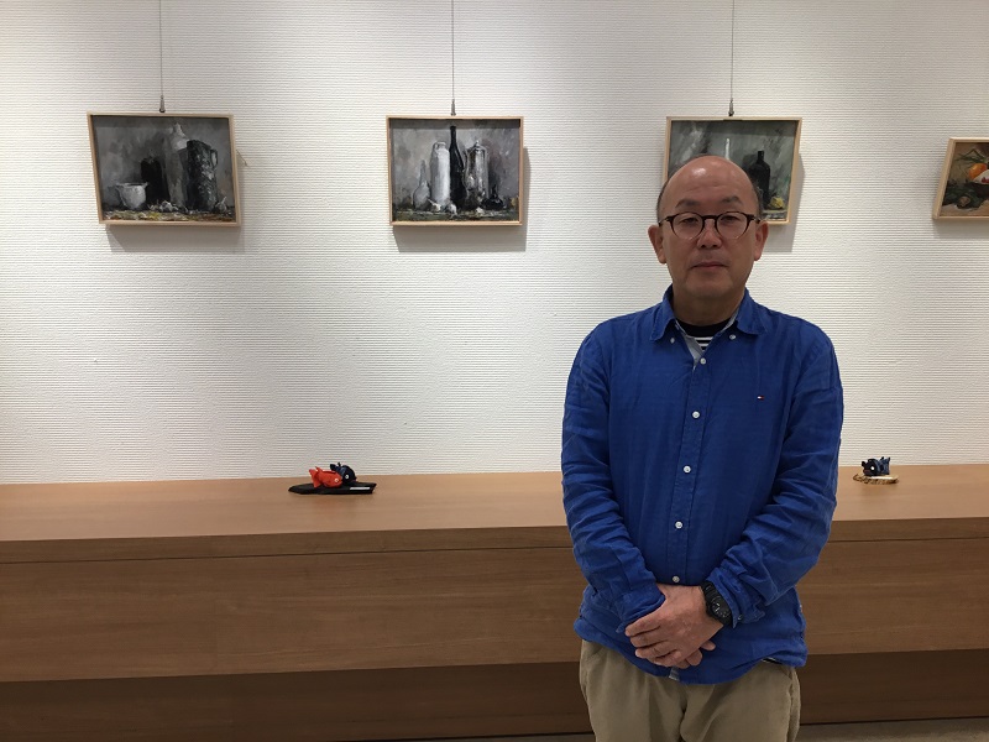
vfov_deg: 45.4
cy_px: 371
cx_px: 494
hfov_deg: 58.4
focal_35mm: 31
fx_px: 886
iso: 32
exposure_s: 1/60
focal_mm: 3.3
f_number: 2.4
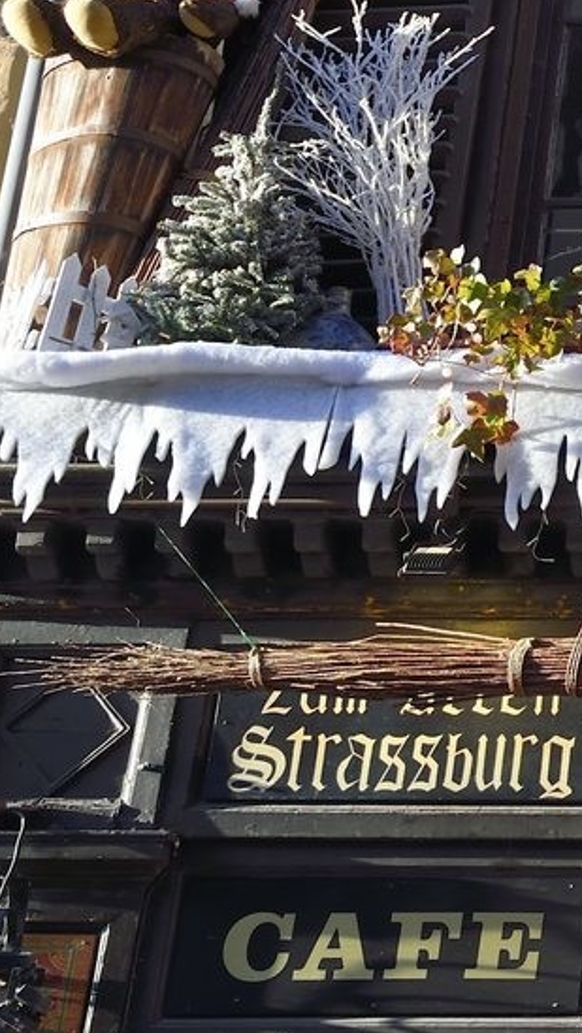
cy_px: 315
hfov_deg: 9.4
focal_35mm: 116
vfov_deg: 18.4
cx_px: 1375
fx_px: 3181
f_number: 7.1
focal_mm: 38
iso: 200
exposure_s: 1/125
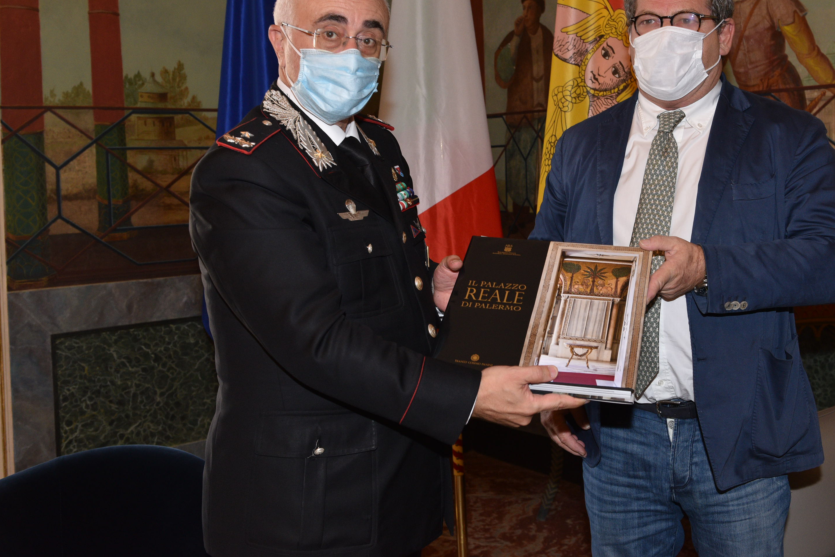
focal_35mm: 41
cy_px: 209
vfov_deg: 32.5
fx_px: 951
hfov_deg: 47.2
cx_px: 481
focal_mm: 32
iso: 800
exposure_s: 1/60
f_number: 5
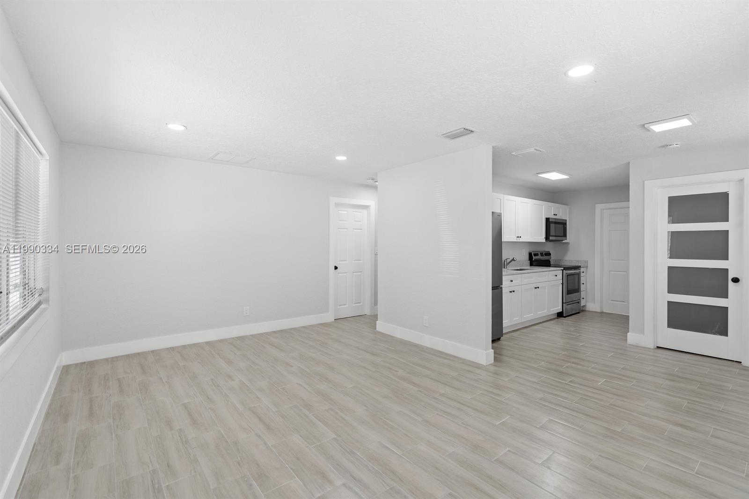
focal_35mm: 16
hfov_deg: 96.7
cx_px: 374
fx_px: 333
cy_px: 250
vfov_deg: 73.7
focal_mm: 16
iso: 100
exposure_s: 1/6
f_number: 2.8
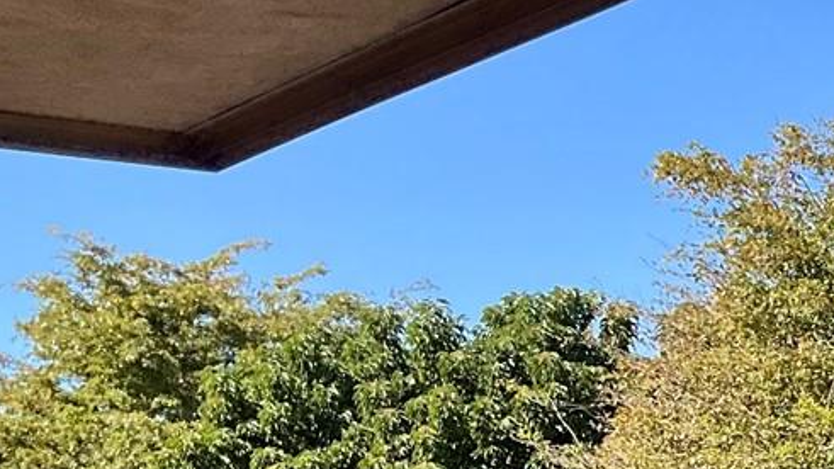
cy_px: 746
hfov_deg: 18.6
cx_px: 1208
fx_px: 2277
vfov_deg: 11.2
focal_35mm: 103
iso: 25
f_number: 1.8
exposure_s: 1/781
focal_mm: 3
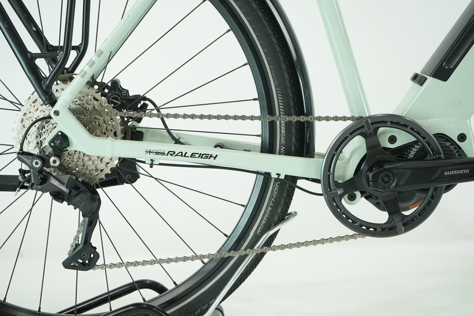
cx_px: 237
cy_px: 158
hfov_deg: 32.9
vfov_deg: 22.3
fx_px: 803
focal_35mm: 61
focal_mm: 61
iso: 2000
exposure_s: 1/200
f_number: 6.3
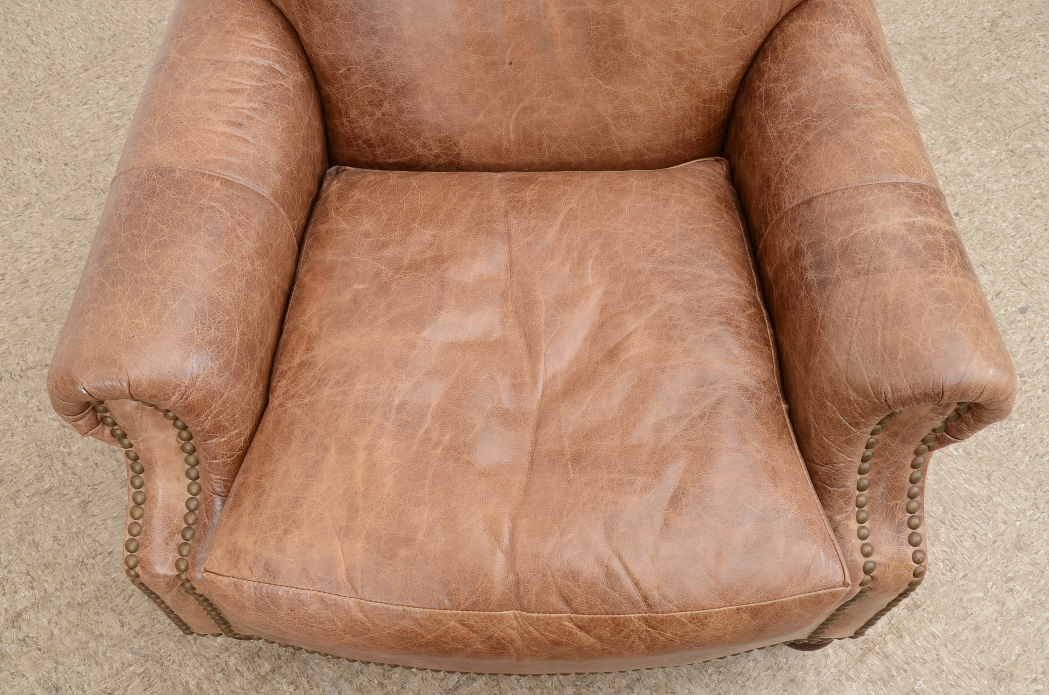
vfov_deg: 39.8
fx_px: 960
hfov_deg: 57.3
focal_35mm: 33
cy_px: 348
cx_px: 524
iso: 100
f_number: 8
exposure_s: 1/80
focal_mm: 22
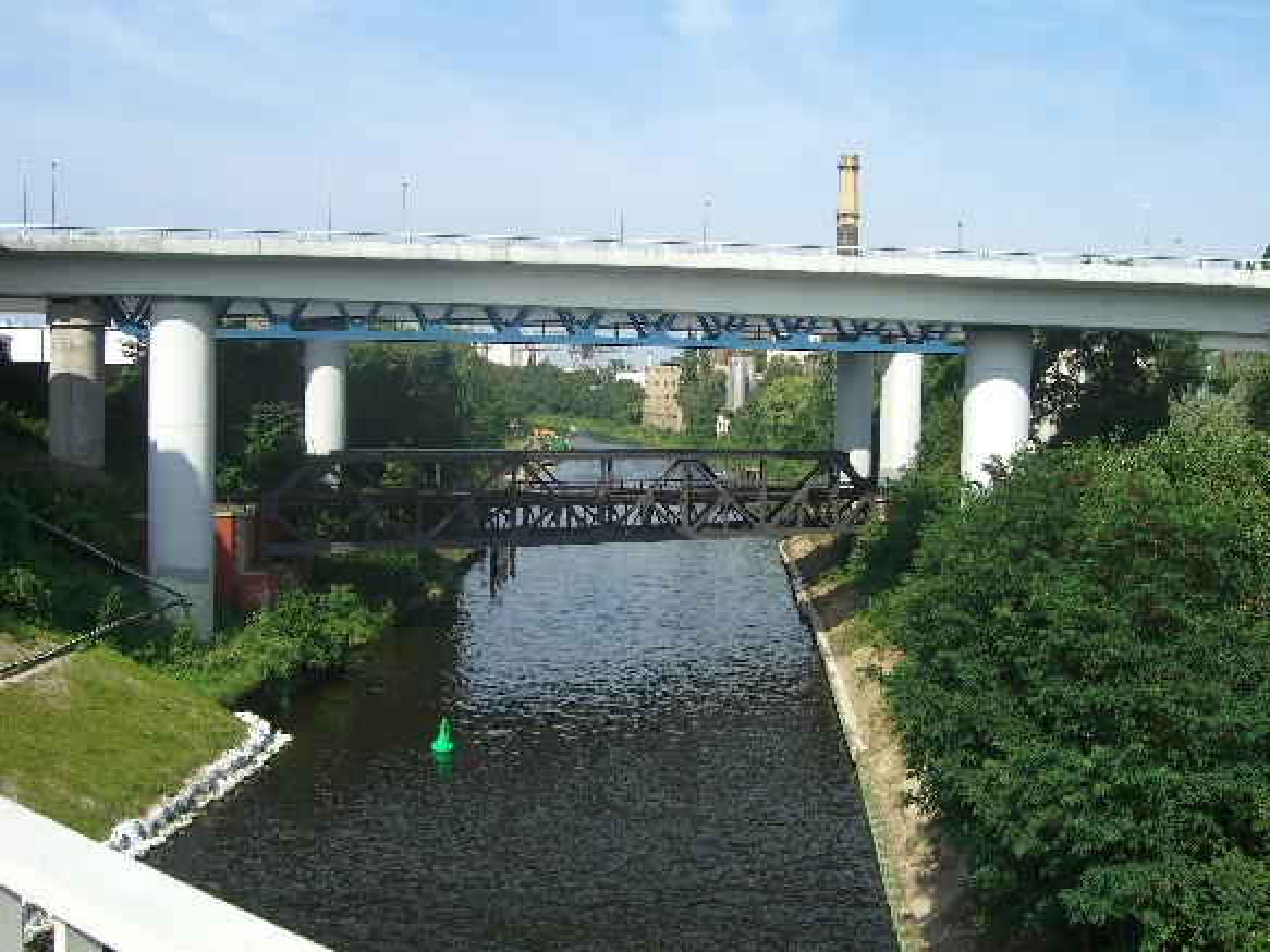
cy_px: 476
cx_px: 635
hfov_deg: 49.0
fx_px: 1394
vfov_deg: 37.7
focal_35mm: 38
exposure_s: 1/125
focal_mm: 7.9
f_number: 8
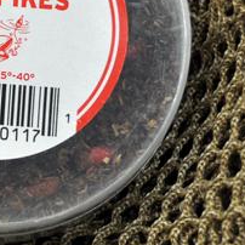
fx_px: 2554
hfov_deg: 5.4
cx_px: -210
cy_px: 82
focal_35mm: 319
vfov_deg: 5.5
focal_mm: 55
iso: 400
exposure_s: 1/25
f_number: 5.6
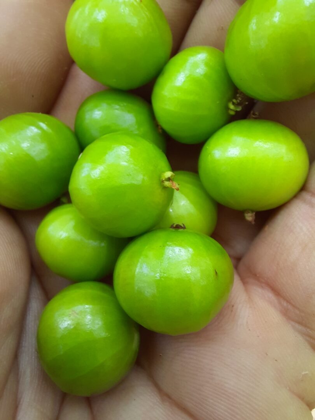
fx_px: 303
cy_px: 210
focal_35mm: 25
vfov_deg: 69.4
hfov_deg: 54.9
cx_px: 158
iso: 80
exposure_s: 1/30
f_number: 2.4
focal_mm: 2.13
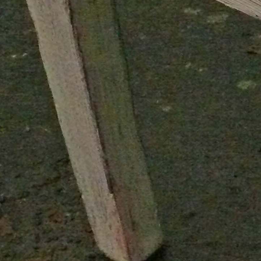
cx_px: 603
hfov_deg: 9.5
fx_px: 1416
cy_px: -75
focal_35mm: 166
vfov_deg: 10.3
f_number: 6.3
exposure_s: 1/640
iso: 800
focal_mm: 7.8
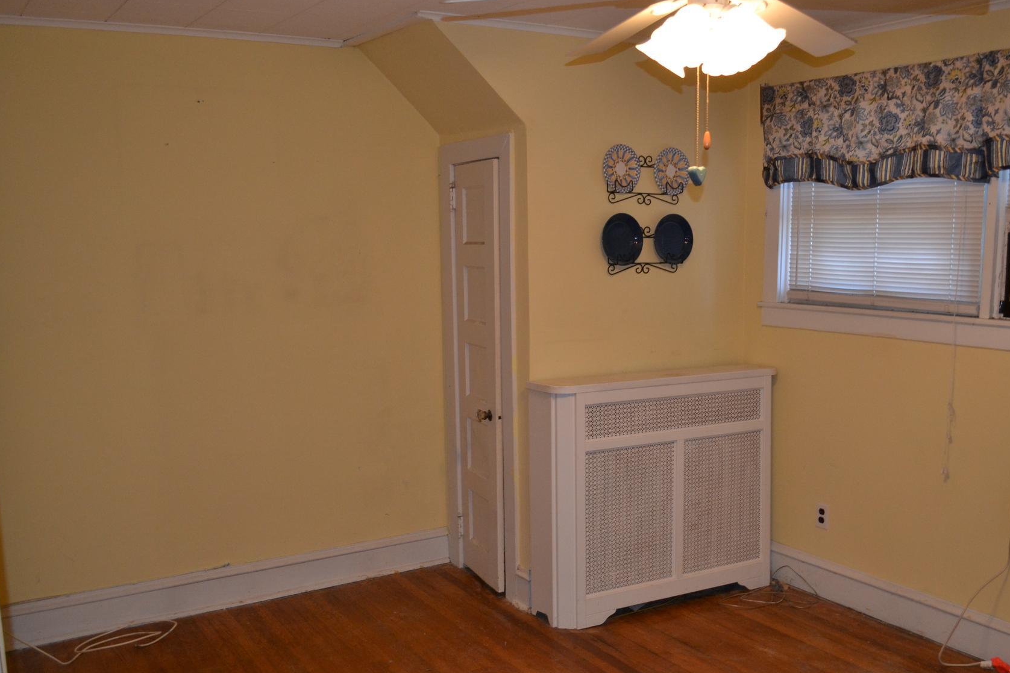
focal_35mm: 33
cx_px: 555
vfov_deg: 39.9
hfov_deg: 57.1
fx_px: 926
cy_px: 385
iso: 560
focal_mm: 18
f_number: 3.5
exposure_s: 1/60
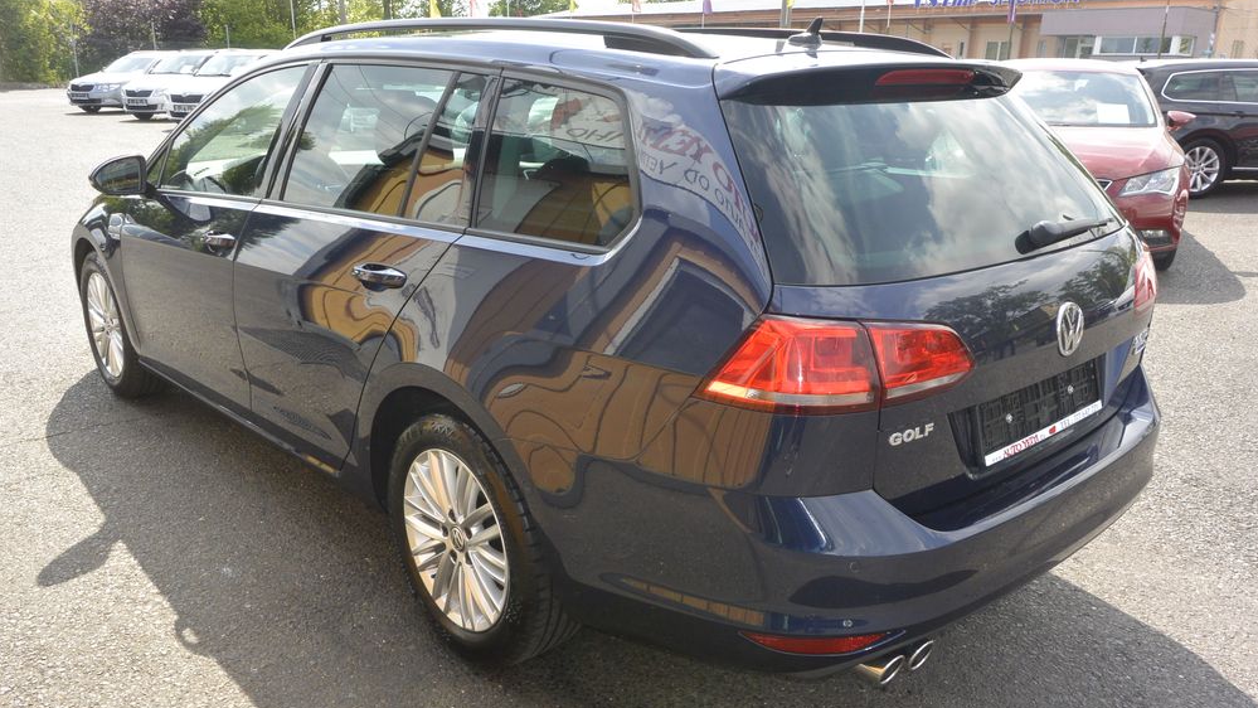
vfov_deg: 40.1
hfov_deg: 66.1
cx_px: 643
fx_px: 967
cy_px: 399
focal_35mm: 29
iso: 160
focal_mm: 10
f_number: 6.3
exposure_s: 1/250
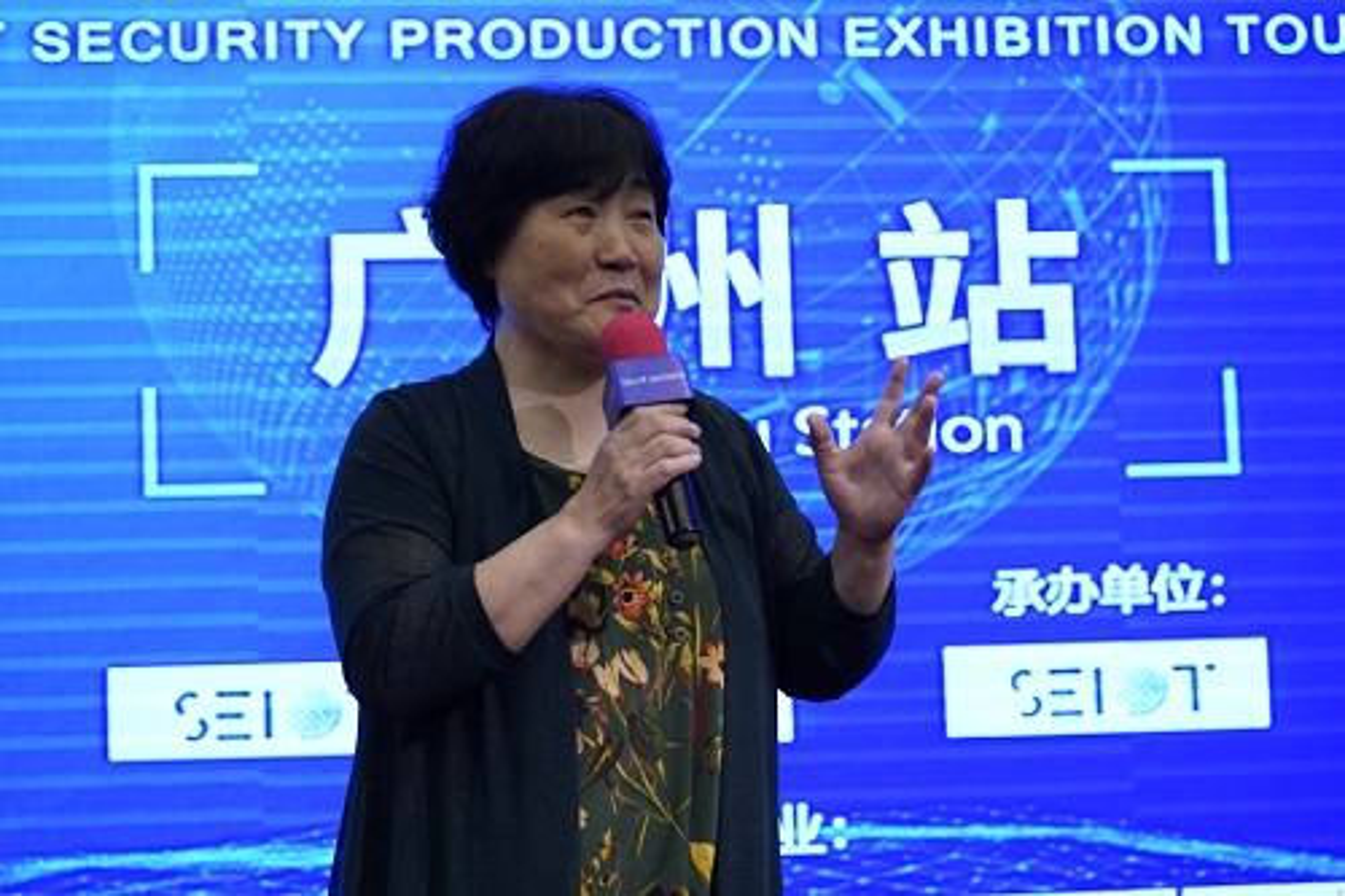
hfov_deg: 22.6
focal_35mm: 90
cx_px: 672
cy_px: 448
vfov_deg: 15.2
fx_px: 3361
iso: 3200
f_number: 4.5
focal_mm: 90
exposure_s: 1/125
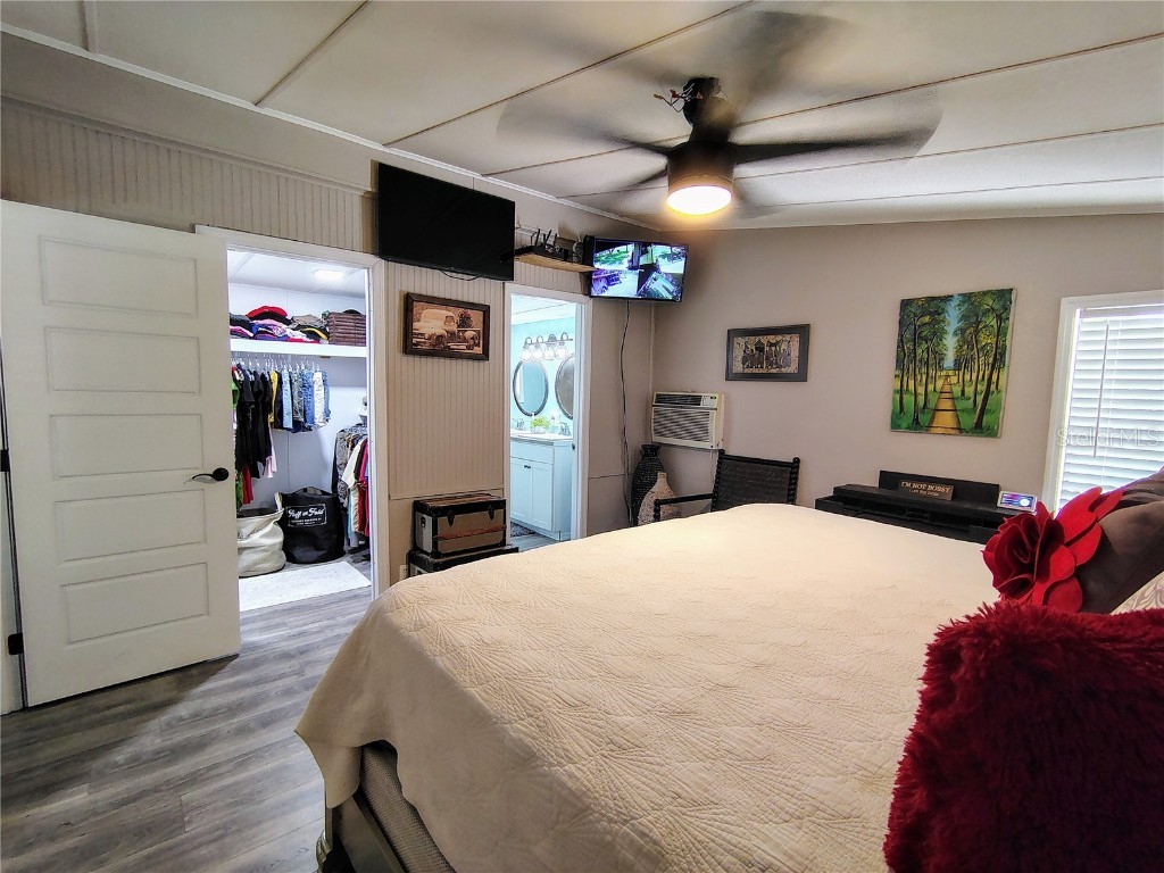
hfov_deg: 94.5
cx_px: 582
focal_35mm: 16
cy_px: 436
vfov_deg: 78.1
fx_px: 538
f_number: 2.2
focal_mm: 2.13
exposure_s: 1/24
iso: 464
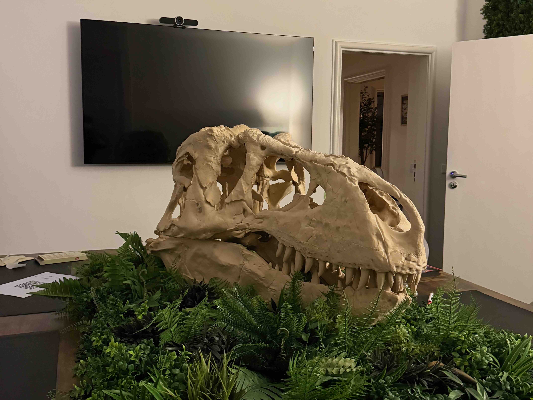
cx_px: 266
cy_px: 200
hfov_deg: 71.6
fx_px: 370
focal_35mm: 24
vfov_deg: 56.8
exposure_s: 1/35
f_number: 1.78
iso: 1000
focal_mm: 6.76
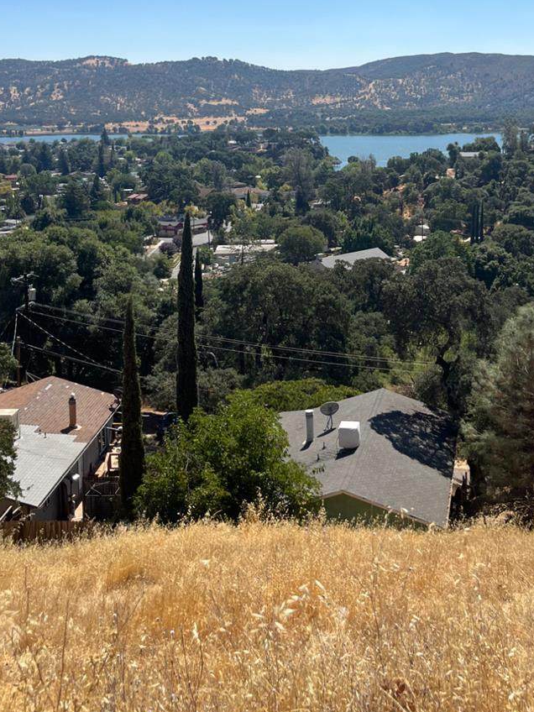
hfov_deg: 31.3
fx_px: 946
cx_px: 345
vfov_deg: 40.2
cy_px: 185
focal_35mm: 46
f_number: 1.6
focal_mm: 5.1
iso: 50
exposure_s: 1/5076
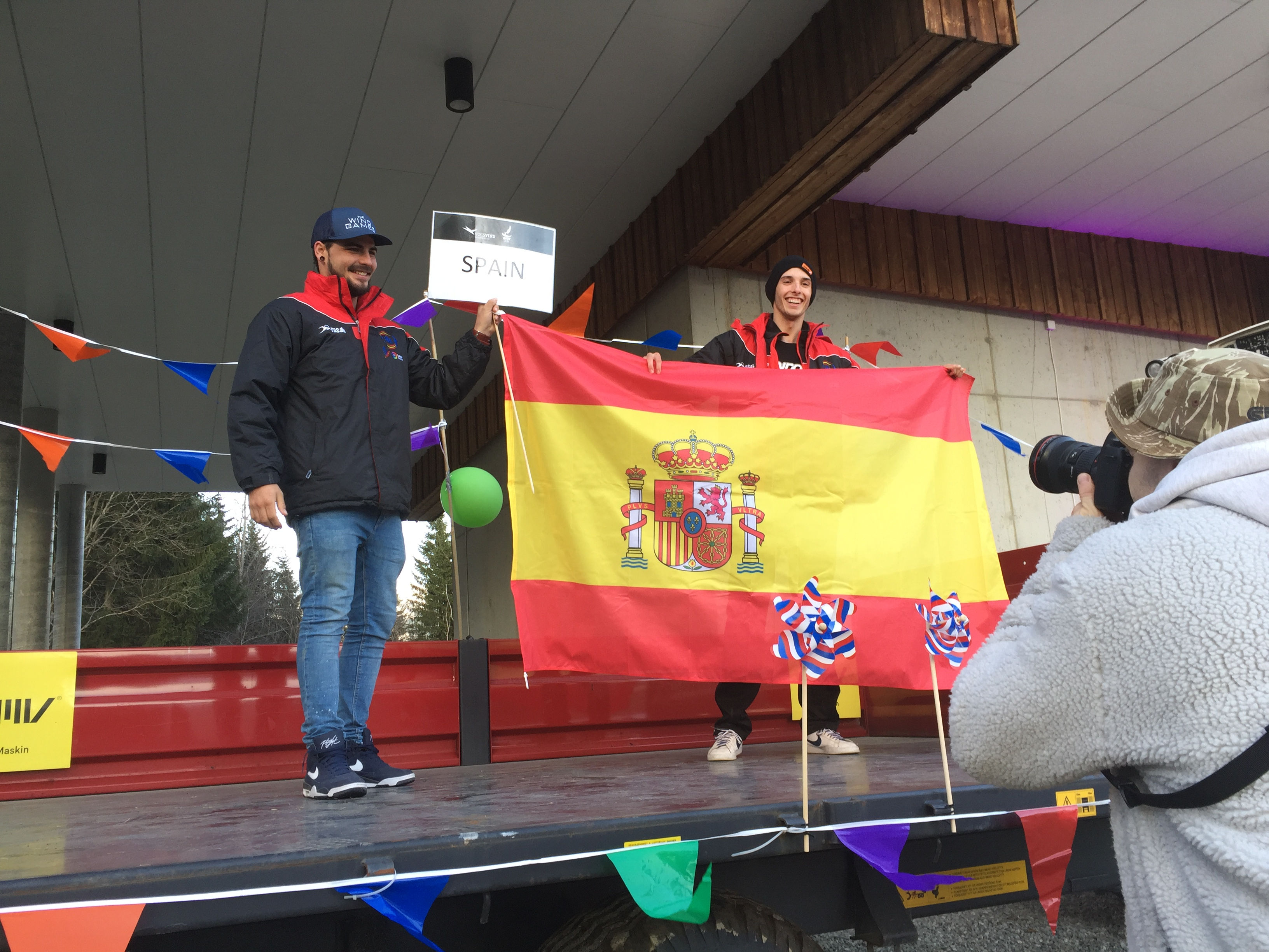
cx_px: 634
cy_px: 476
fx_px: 1063
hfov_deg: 61.7
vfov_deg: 48.2
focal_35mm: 29
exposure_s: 1/100
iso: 32
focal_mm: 4.15
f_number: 2.2
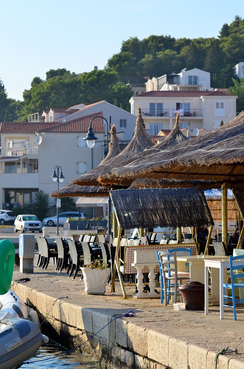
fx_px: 1073
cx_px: 122
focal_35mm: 105
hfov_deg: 13.0
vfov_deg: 19.5
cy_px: 184
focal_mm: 70
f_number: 5.6
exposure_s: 1/2000
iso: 400
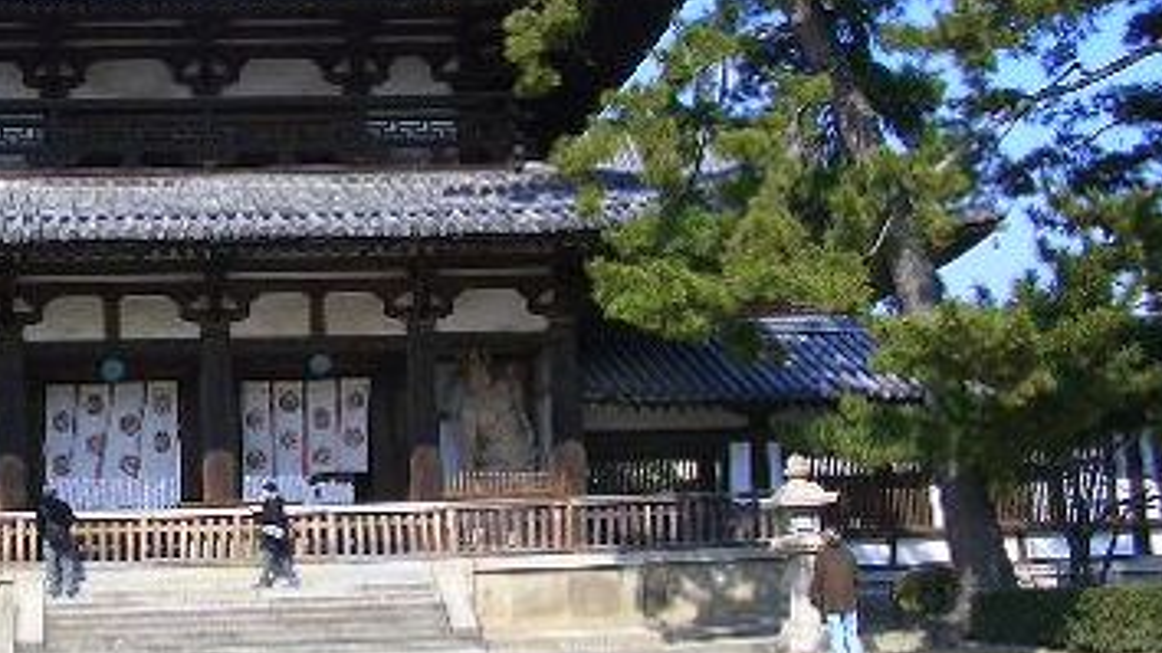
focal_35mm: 70
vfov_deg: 17.2
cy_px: 182
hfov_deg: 29.4
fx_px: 2156
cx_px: 213
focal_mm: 5.8
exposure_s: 1/400
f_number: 4.3
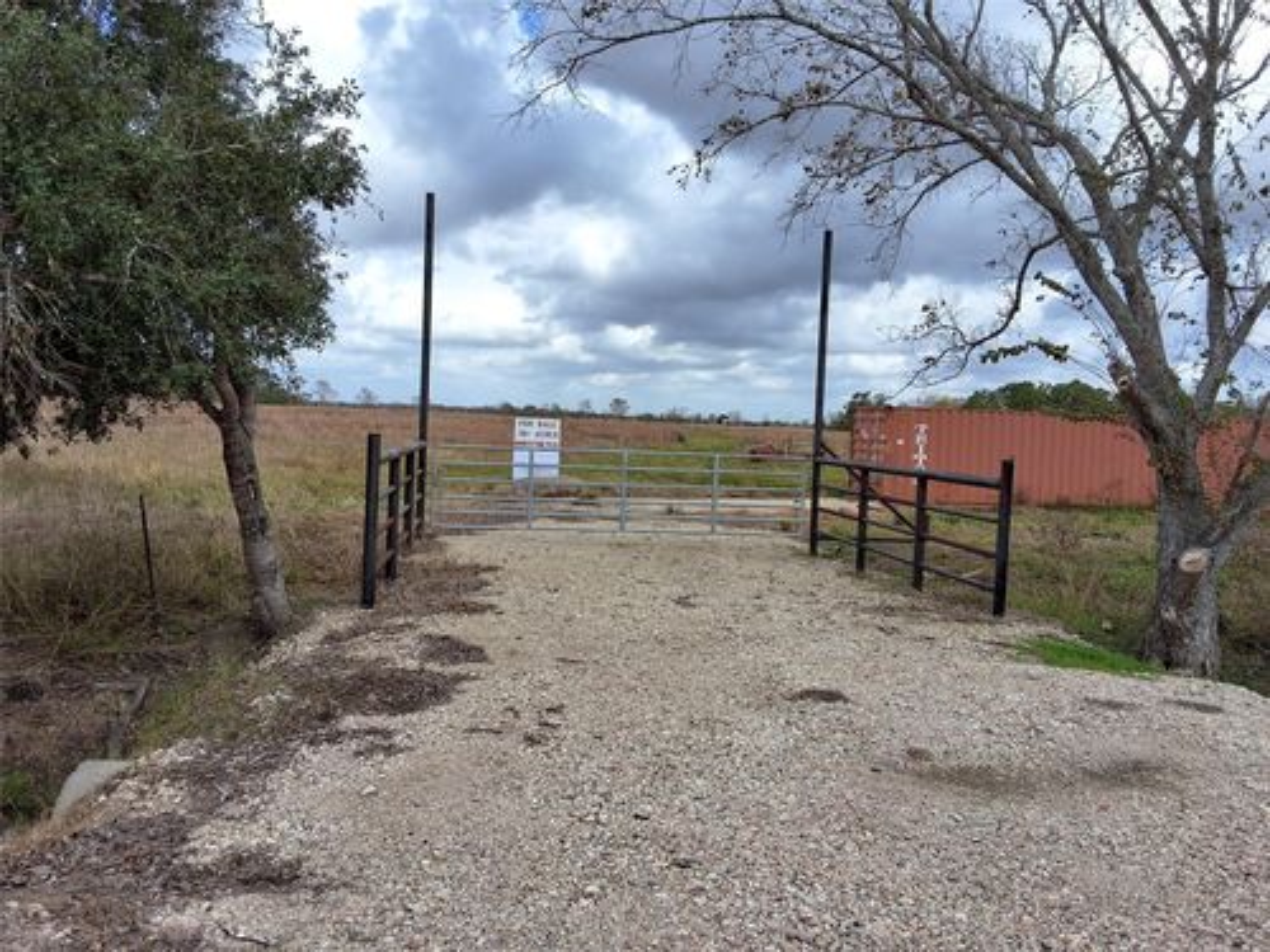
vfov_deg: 49.7
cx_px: 635
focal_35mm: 28
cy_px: 476
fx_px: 1027
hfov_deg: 63.4
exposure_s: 1/1425
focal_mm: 2.91
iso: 32
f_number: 1.9
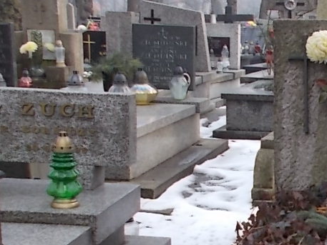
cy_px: 234
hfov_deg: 20.6
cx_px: 354
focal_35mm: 91
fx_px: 860
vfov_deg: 16.0
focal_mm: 4.6
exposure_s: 1/200
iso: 80
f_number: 3.2
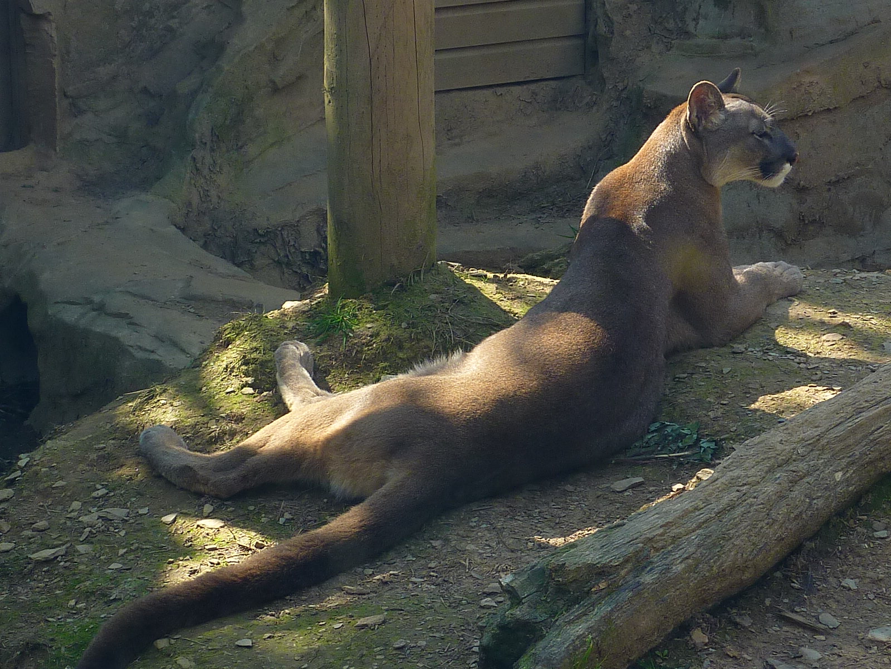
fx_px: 2728
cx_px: 446
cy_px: 334
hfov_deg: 18.5
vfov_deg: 14.0
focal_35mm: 106
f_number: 3.9
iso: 80
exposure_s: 1/100
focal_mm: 9.7
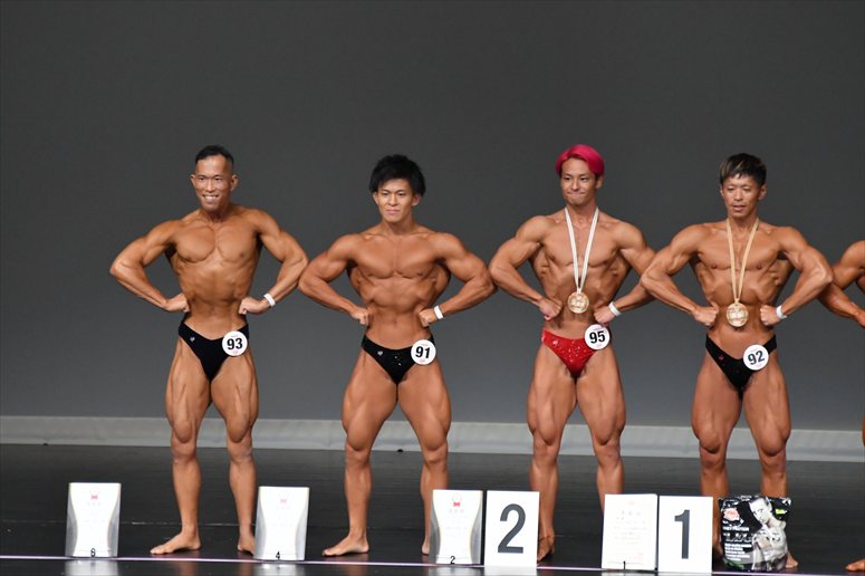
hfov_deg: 6.5
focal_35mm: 315
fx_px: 7565
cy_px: 288
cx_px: 432
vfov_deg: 4.4
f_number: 5.6
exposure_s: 1/400
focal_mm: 210
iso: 5000
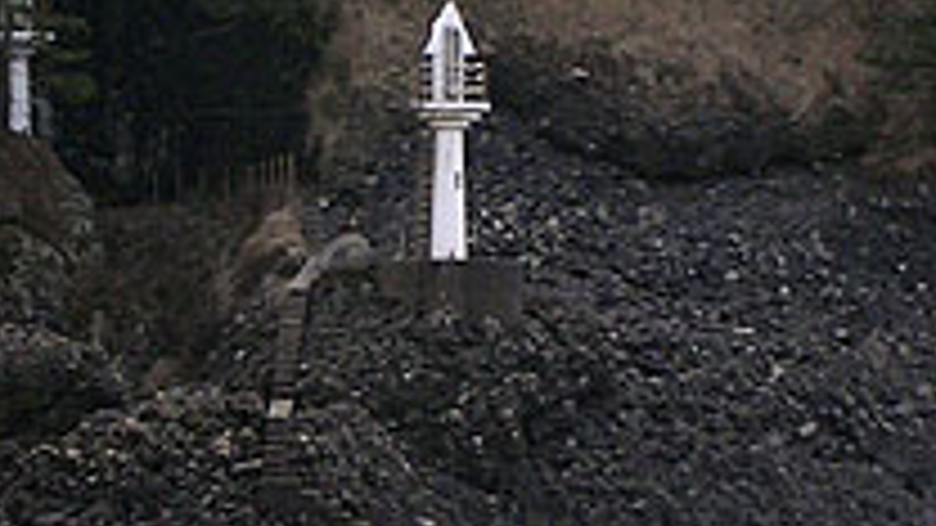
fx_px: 5386
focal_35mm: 217
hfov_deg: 9.9
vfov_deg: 5.6
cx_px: 248
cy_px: 234
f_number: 4.9
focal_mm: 17.4
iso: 100
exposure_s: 1/81.9
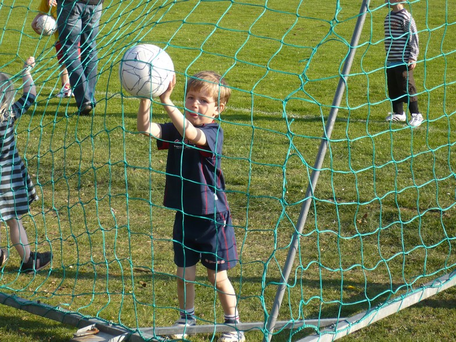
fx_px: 1410
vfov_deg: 13.8
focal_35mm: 107
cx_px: 228
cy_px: 171
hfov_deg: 18.4
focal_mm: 14.8
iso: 100
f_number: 4.6
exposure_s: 1/200
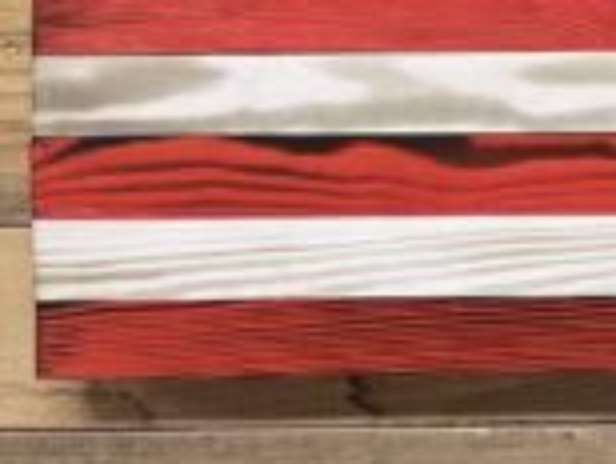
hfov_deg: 16.6
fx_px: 1800
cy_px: -184
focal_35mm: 101
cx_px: 1060
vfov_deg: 14.0
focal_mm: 5.1
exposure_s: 1/86
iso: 125
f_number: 1.6
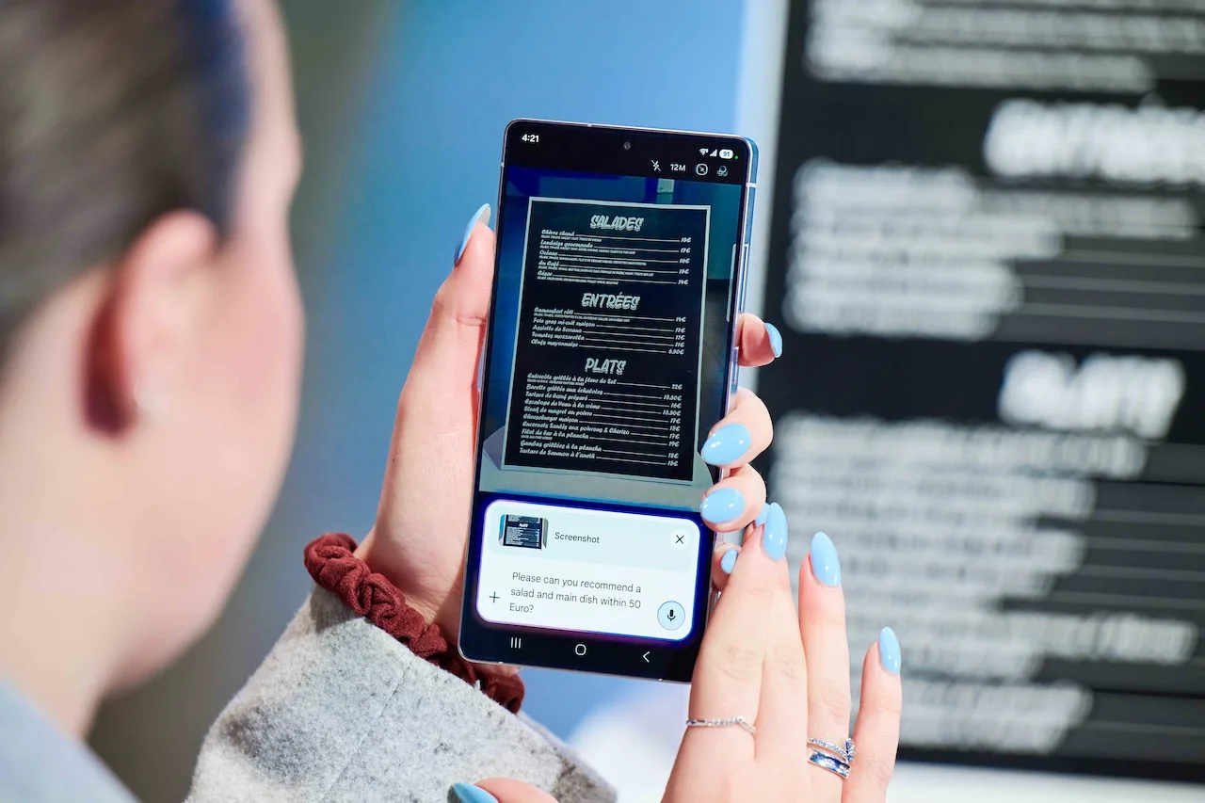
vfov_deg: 6.9
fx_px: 6693
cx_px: 602
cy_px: 402
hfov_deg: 10.3
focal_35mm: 200
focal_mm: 200
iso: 1000
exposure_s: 1/160
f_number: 4
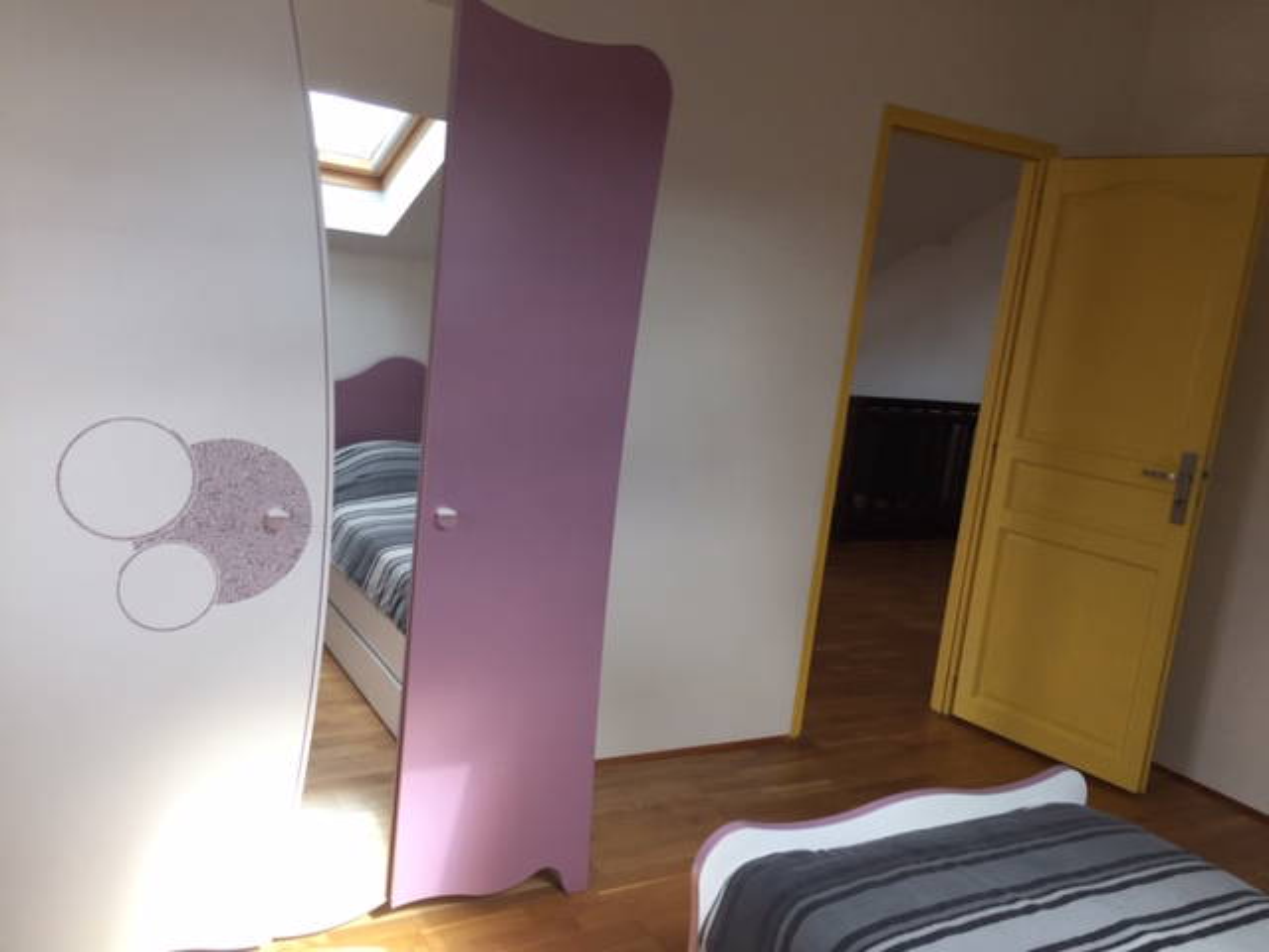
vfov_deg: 48.2
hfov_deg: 61.7
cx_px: 634
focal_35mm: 29
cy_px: 476
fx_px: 1063
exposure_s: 1/60
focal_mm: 4.15
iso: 32
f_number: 2.2
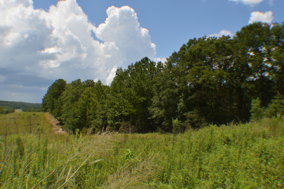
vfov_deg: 29.8
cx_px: 142
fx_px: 355
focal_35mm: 45
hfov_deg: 43.6
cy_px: 94
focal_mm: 30
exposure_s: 1/250
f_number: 8
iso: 100
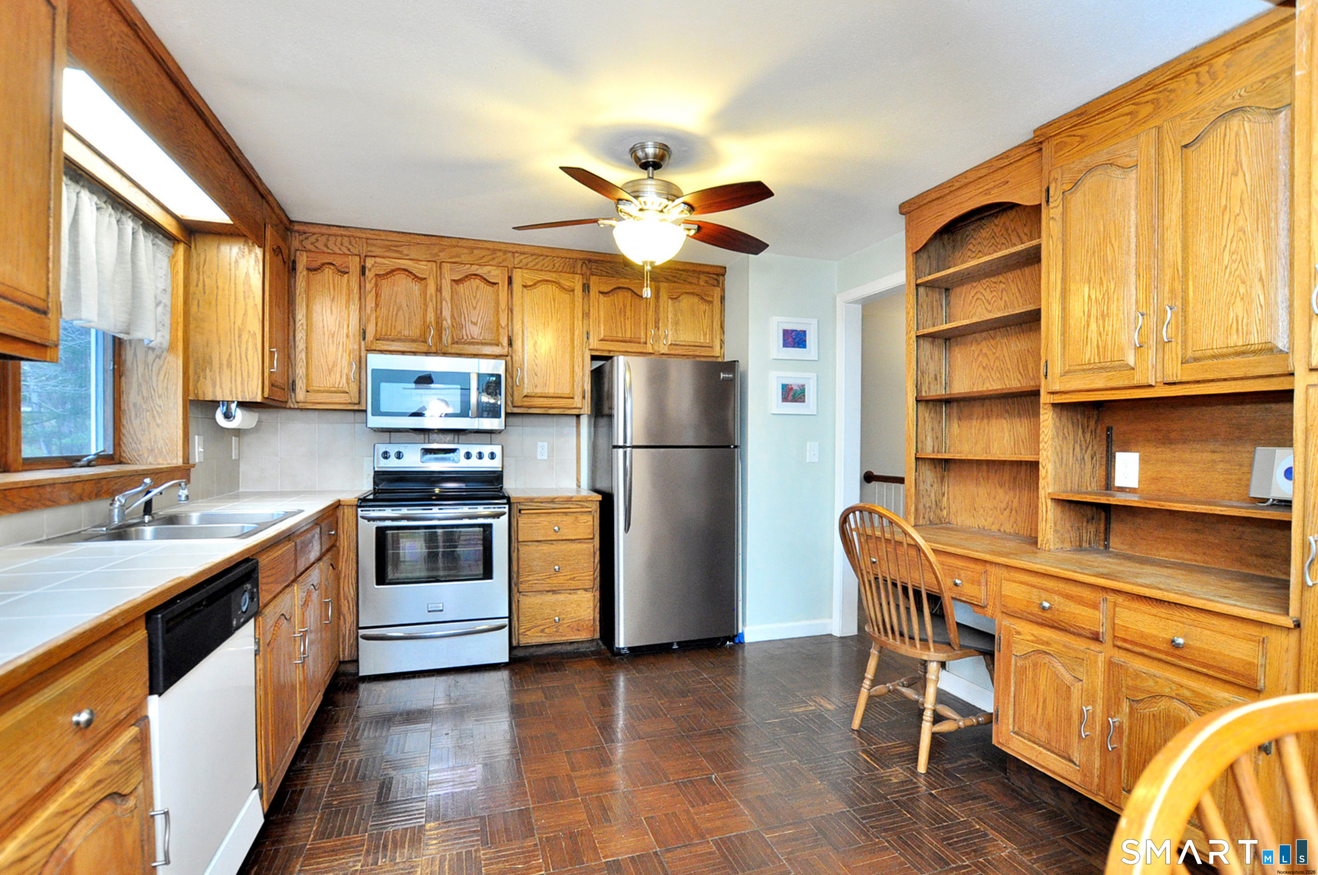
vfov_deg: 77.2
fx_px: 548
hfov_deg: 100.5
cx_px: 659
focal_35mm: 15
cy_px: 438
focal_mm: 10
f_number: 4.5
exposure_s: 1/40
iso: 1000
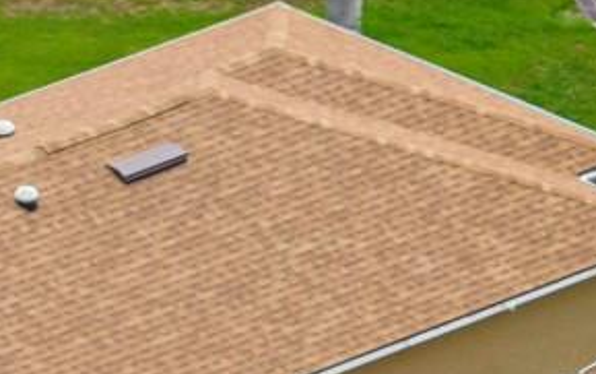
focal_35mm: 945
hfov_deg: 2.2
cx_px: -481
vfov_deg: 1.4
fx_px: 15359
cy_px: 432
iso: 100
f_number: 4.4
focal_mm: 29.85
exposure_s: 1/160
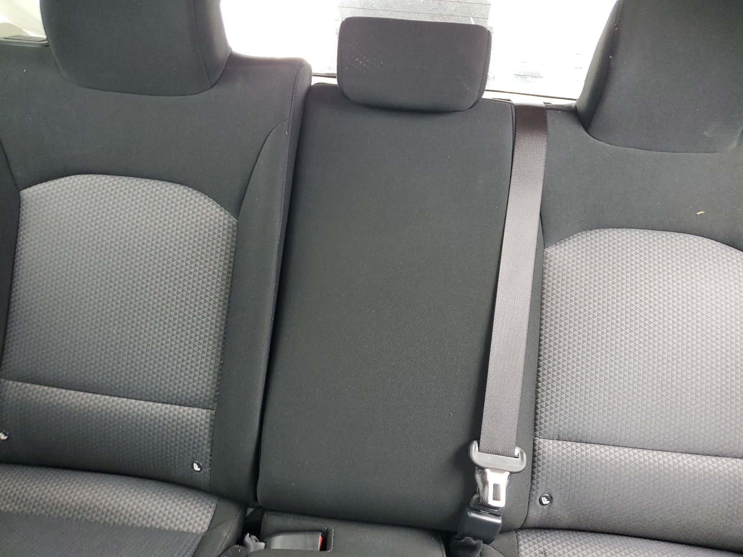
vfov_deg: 53.1
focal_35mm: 26
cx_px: 372
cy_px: 278
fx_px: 558
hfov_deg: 67.3
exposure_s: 1/60.2
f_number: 1.5
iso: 163
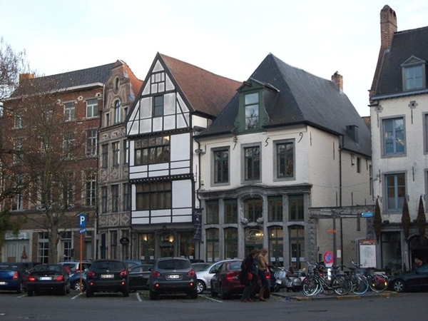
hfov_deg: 31.2
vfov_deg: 23.7
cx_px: 214
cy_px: 160
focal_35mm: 62
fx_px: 767
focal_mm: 11
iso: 320
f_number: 4.1
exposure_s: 1/250
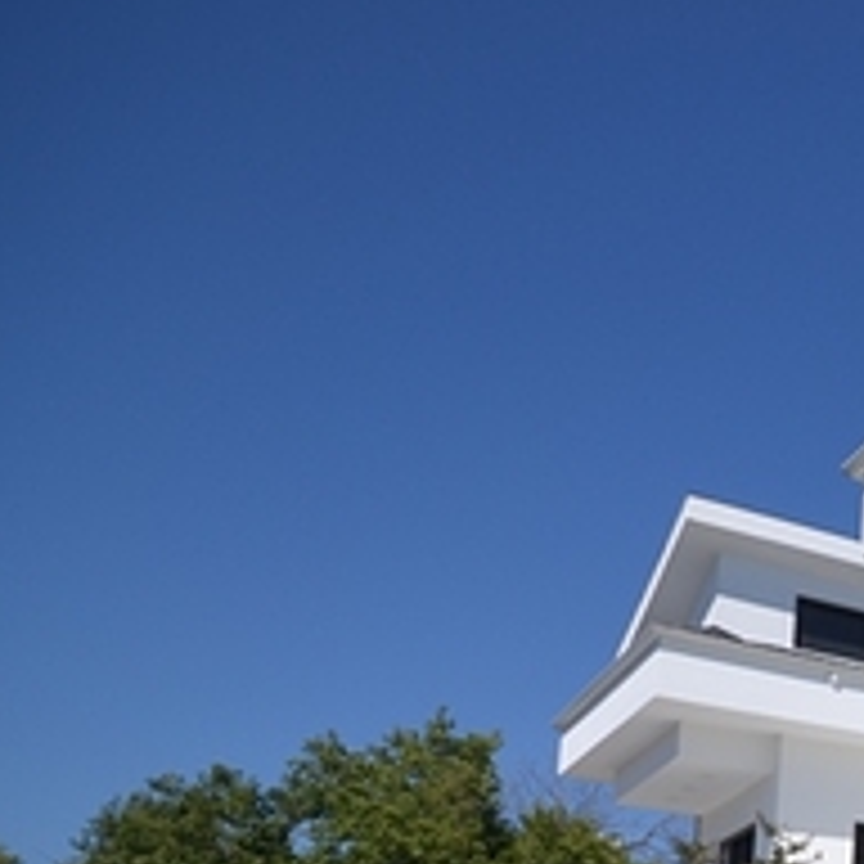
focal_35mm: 48
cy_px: 927
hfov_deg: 21.4
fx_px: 1355
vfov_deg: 31.7
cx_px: 1591
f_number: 9
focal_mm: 10
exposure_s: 1/400
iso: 100
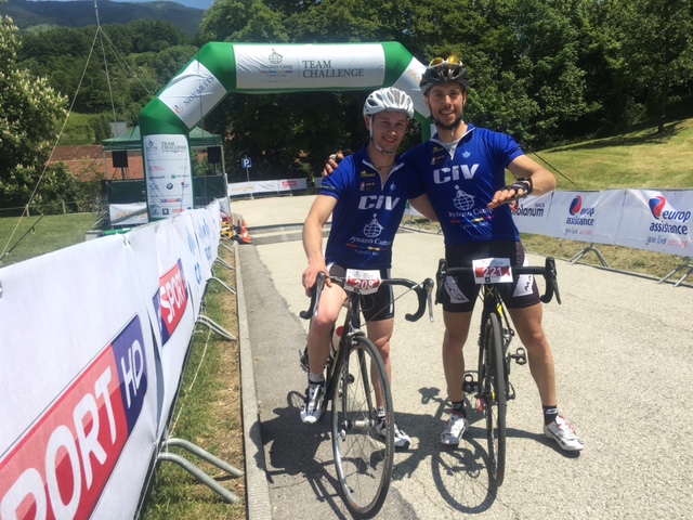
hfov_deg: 61.7
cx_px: 346
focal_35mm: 29
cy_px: 260
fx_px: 581
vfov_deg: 48.2
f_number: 2.2
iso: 25
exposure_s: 1/1350
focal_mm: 4.15
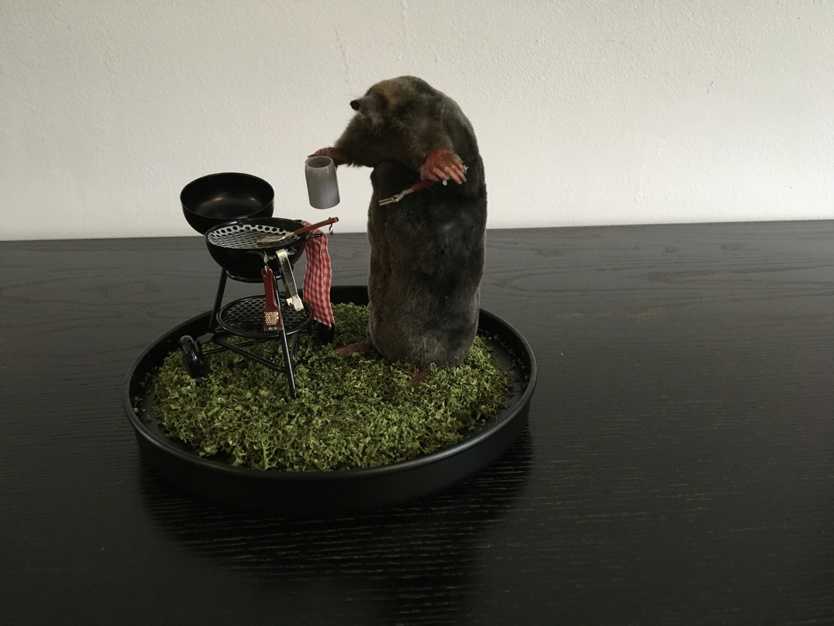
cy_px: 313
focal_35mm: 29
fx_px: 699
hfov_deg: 61.7
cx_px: 417
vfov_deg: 48.2
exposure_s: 1/33
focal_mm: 4.15
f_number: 2.2
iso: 125
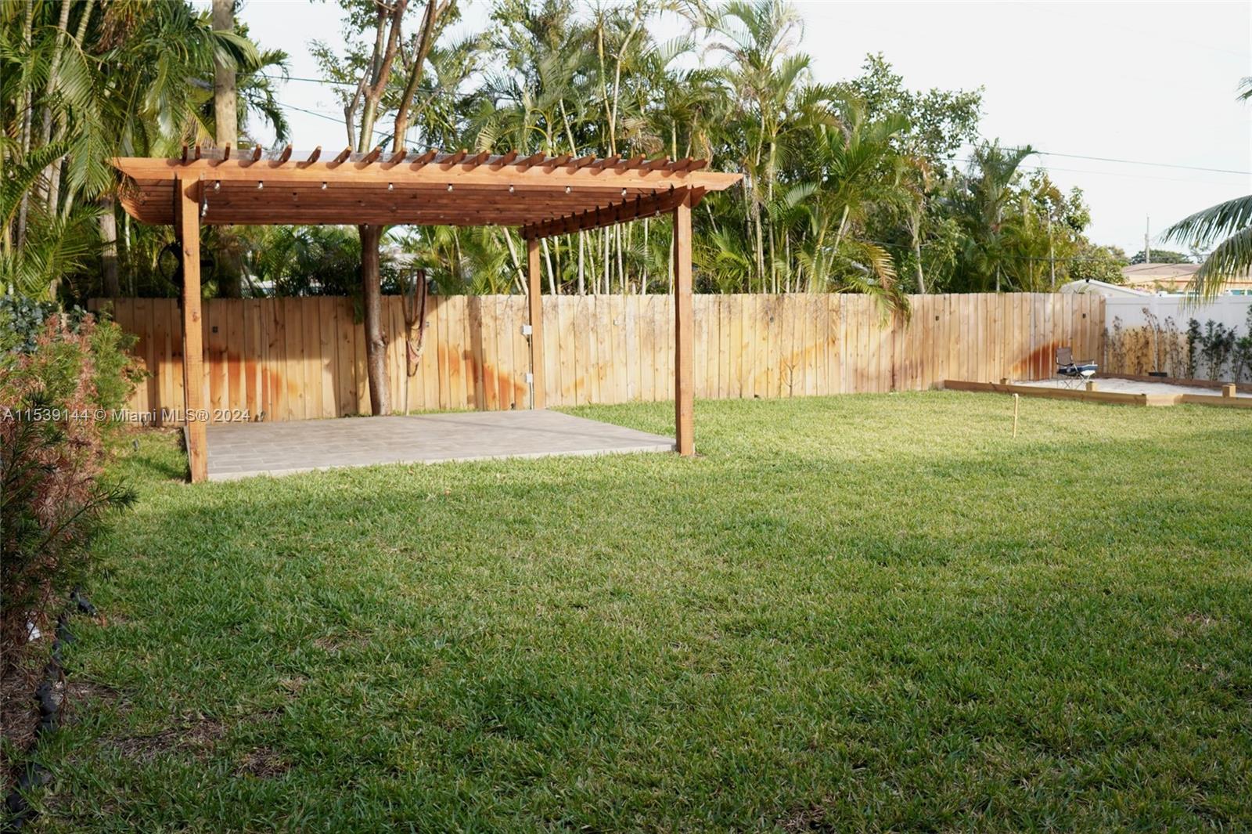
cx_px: 626
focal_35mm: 30
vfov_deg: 43.6
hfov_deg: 62.0
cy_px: 417
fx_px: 1043
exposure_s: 1/500
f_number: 2.8
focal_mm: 20
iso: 200
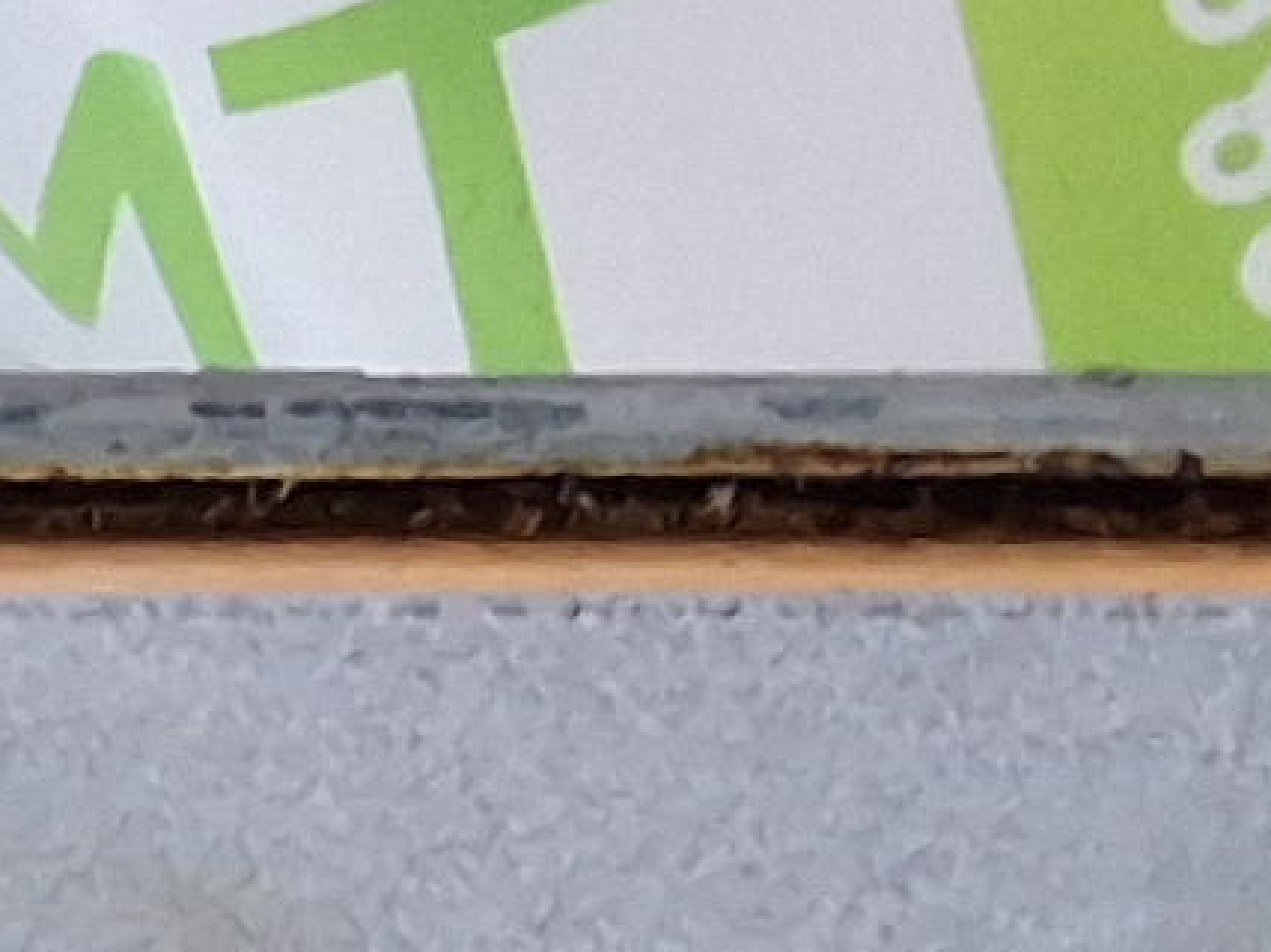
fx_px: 7855
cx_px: -2980
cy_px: 2306
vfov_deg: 6.6
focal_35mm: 214
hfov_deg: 7.6
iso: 125
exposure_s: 1/40
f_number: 1.9
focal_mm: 2.91
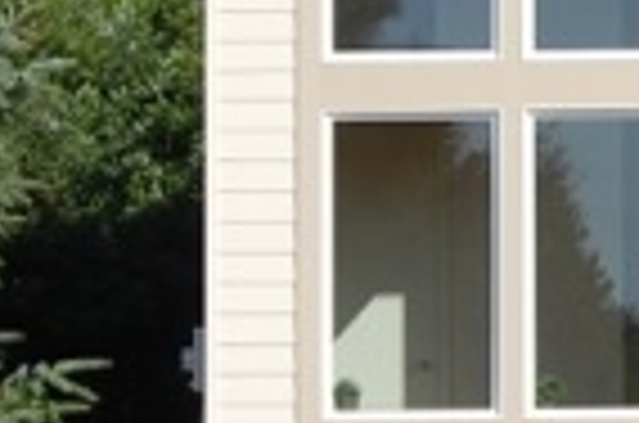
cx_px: 783
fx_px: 4552
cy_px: 90
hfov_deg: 7.9
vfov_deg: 5.3
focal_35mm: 257
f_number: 10
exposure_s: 1/400
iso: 200
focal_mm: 38
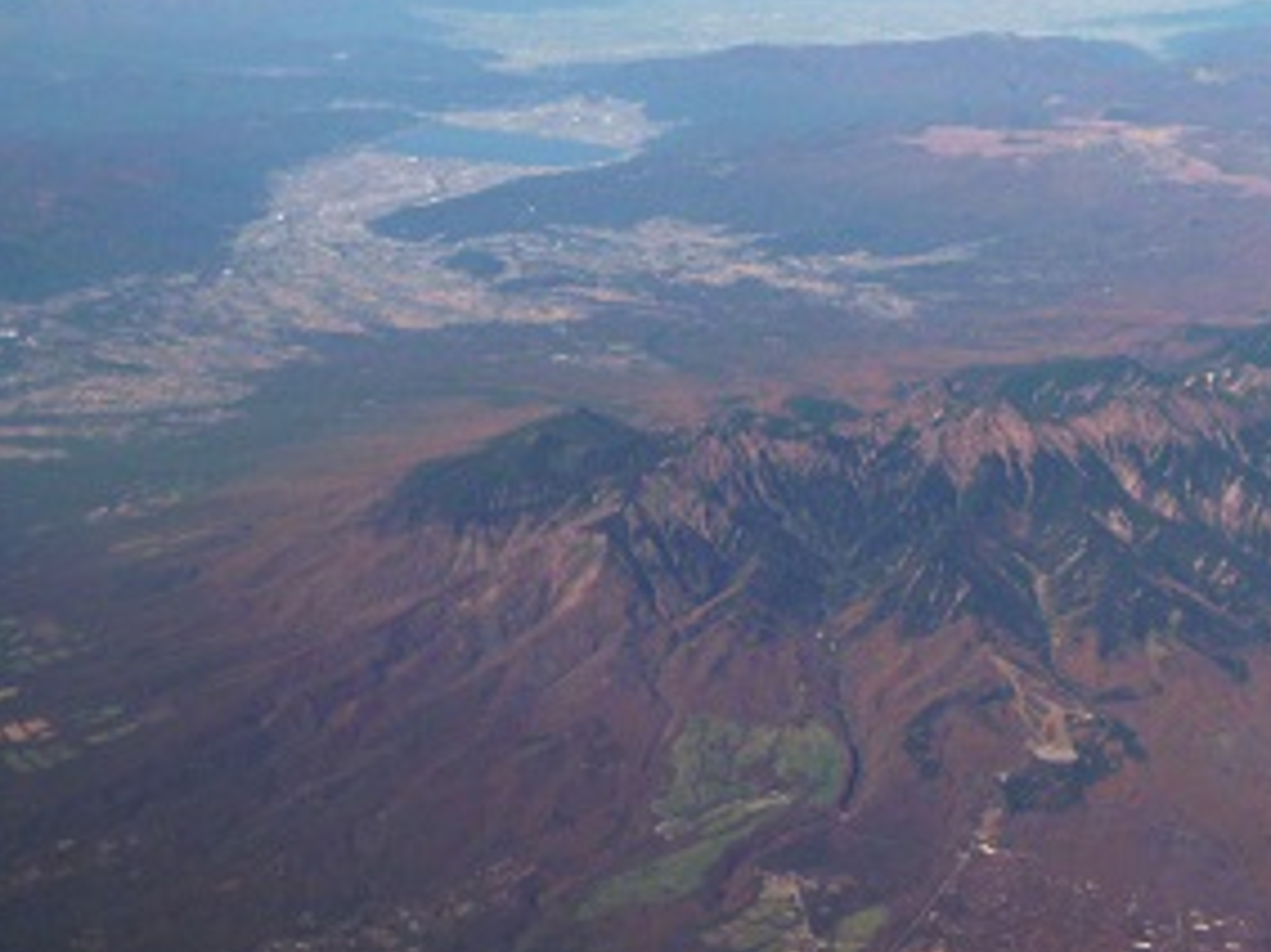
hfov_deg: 25.3
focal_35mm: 77
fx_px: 2826
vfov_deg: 19.1
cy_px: 301
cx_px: 755
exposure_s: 1/800
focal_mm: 6
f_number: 3.5
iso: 100
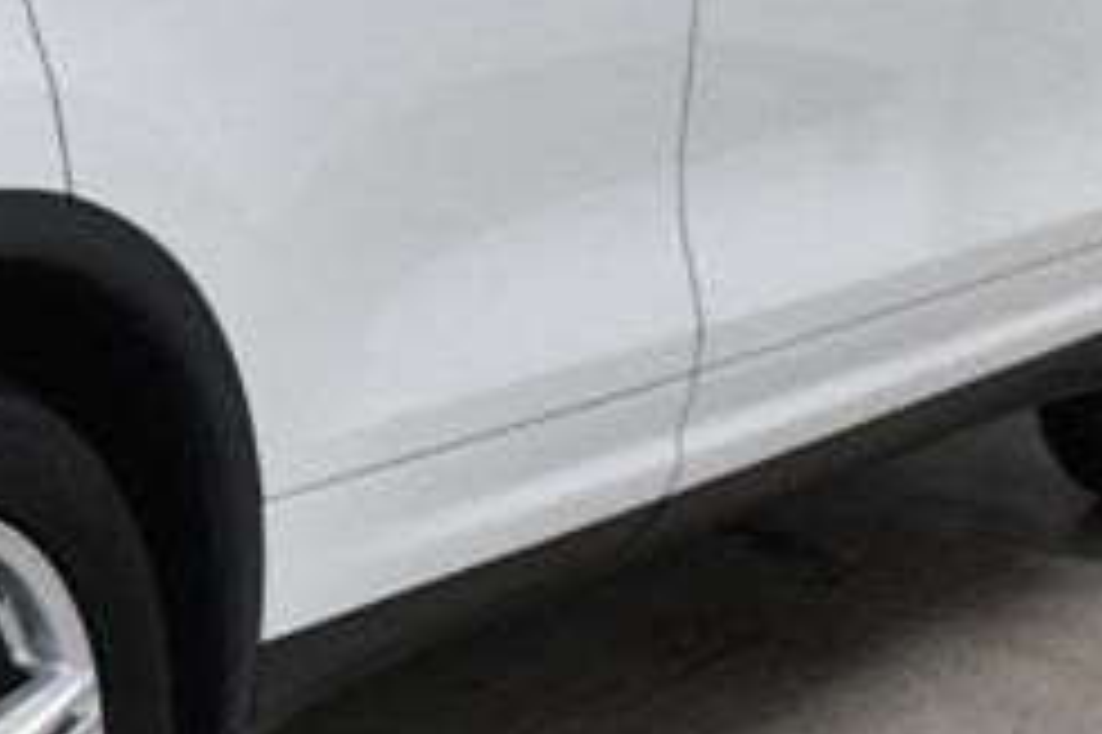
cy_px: 122
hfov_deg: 13.7
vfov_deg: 9.6
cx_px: -463
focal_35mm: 142
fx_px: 4344
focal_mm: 23
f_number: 9
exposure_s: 1/320
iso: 2500
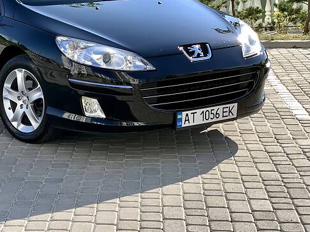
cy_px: 50
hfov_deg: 22.5
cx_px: 66
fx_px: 770
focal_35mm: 86
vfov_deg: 17.0
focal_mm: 6
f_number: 2.4
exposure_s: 1/366
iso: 16
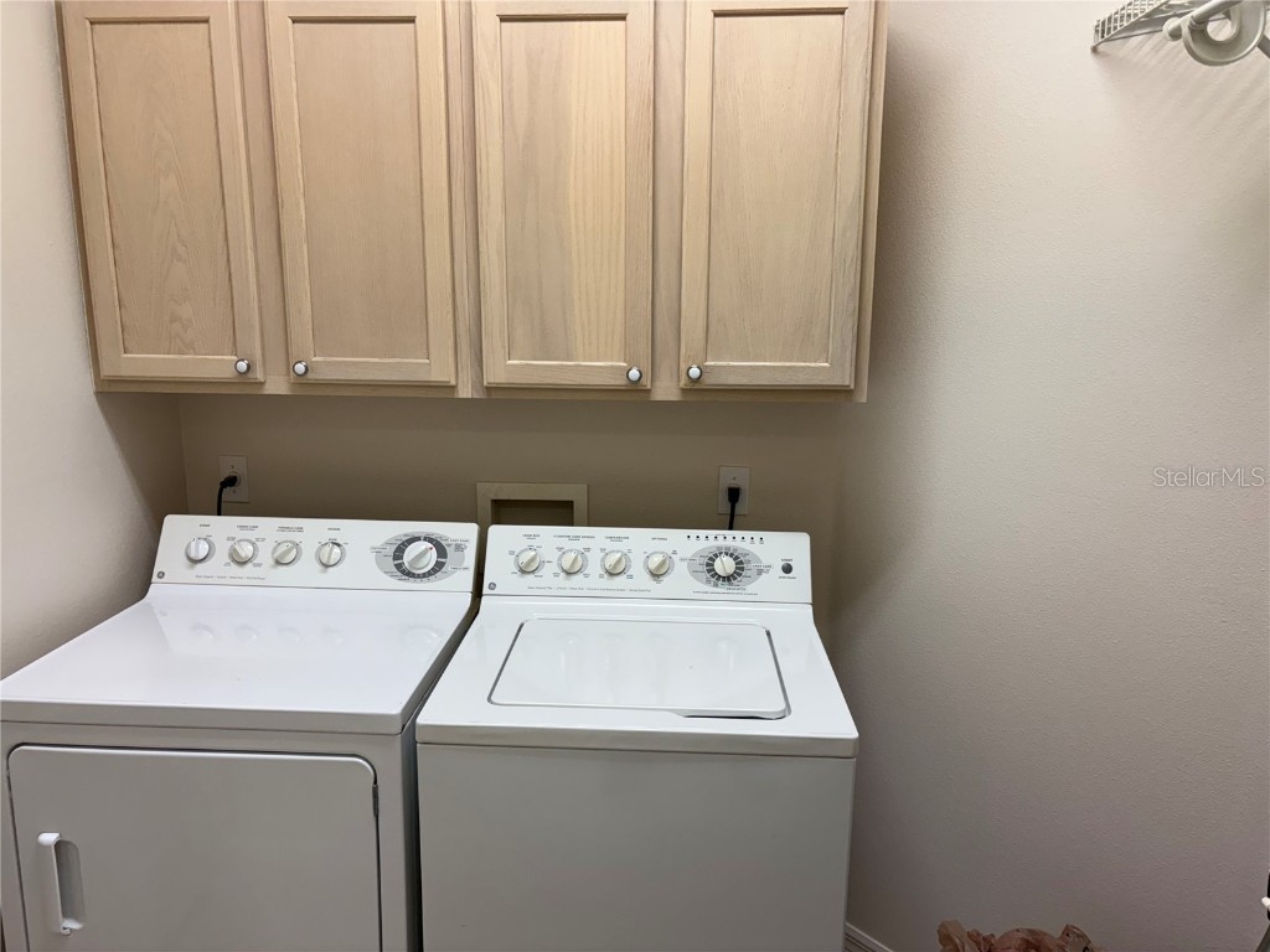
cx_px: 635
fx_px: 954
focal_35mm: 26
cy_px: 476
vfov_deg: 53.1
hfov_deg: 67.3
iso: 125
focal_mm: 5.96
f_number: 1.6
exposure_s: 1/120
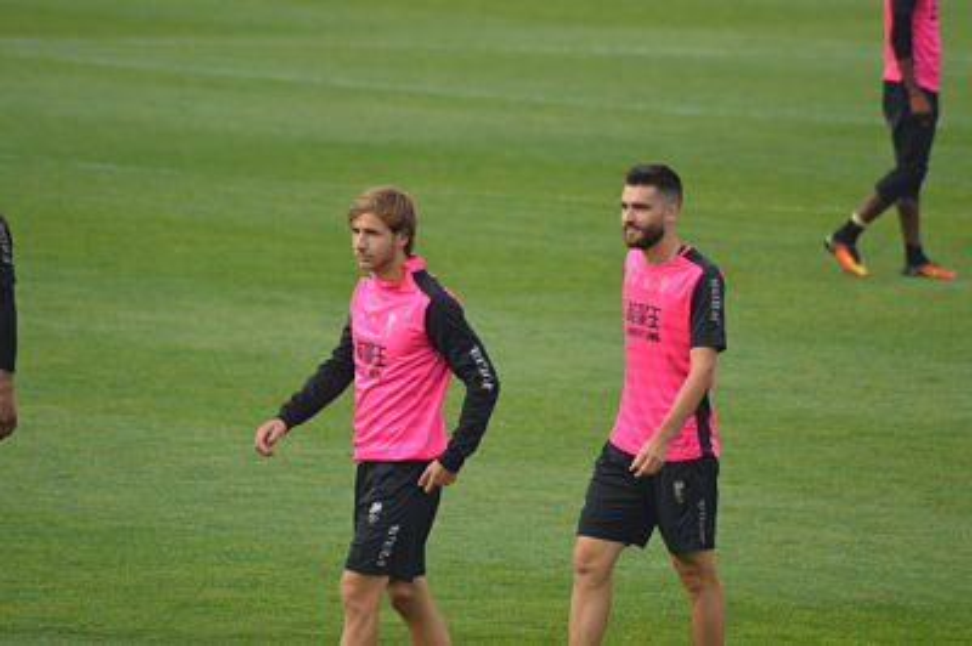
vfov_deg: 3.0
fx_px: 12140
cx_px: 486
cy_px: 323
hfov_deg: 4.6
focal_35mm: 450
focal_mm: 300
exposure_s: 1/1000
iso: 400
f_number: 5.6
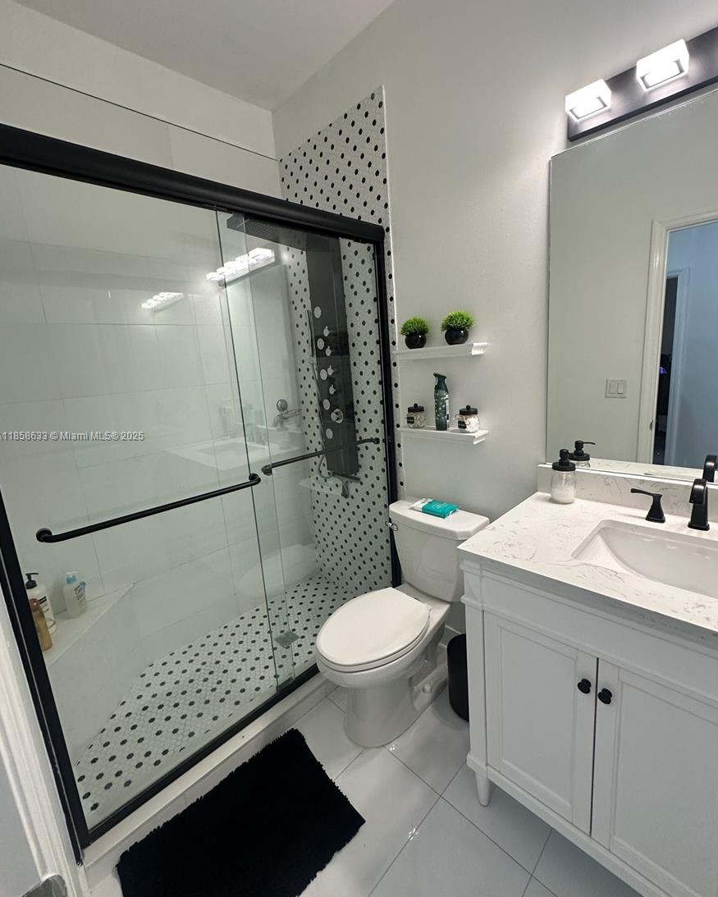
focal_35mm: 15
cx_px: 363
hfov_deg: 84.1
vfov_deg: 96.8
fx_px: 398
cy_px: 437
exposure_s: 1/120
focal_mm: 2.22
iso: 160
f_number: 2.2
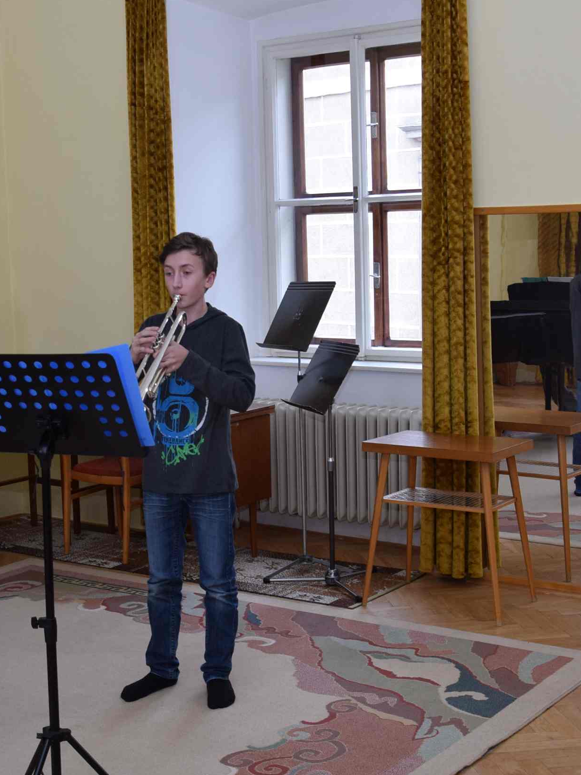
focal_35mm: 58
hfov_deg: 25.2
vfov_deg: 33.2
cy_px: 387
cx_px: 213
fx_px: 1298
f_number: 5.6
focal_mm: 22
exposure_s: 1/100
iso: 400
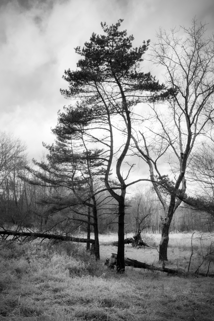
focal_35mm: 45
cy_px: 160
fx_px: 401
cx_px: 107
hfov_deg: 29.9
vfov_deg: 43.6
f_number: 10
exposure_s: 1/100
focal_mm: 16.43
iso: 400
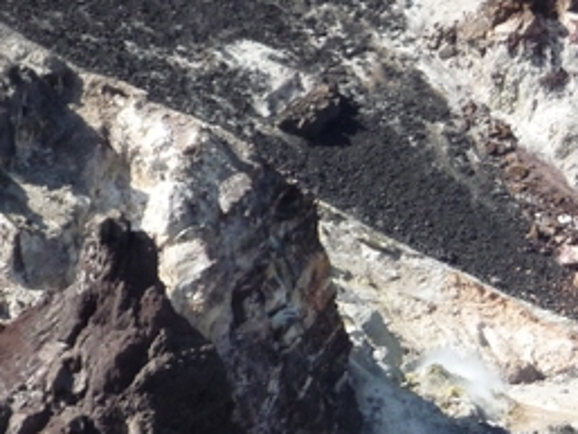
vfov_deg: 5.3
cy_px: 412
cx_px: 596
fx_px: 4677
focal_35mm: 280
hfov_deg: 7.0
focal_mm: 17.6
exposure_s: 1/250
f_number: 5.6
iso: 100
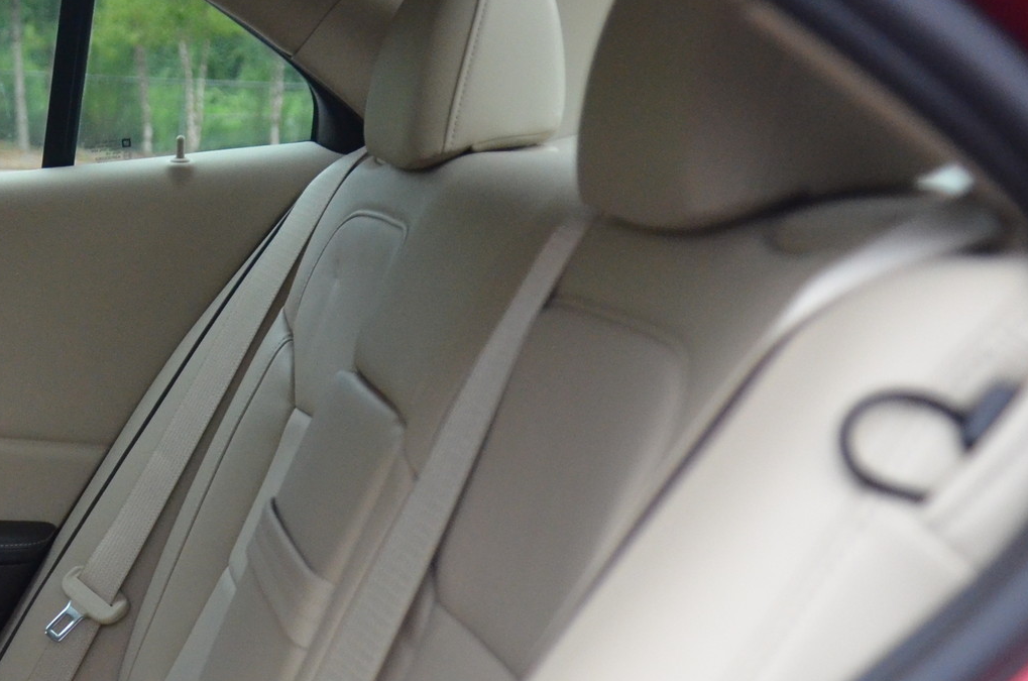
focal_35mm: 81
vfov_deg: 16.5
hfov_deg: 23.0
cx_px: -220
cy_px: 630
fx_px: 2308
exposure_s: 1/250
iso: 1600
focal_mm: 22
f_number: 2.8
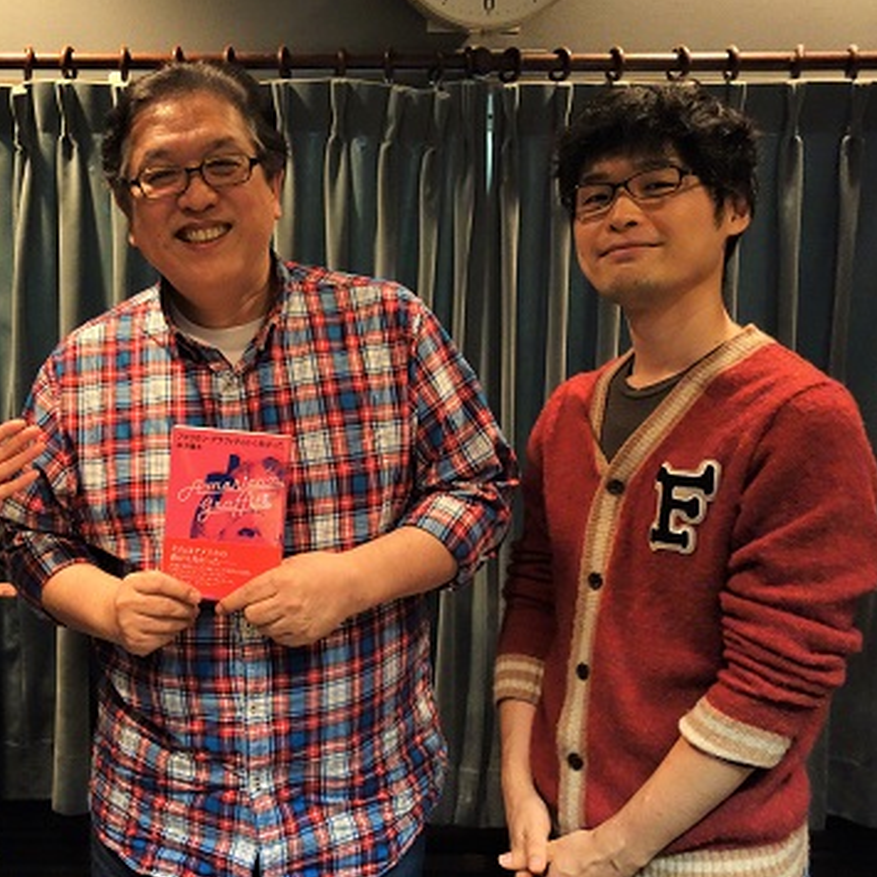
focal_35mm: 38
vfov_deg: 43.9
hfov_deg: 43.0
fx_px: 1089
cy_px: 431
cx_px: 264
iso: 1600
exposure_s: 1/100
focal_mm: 10.77
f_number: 2.2
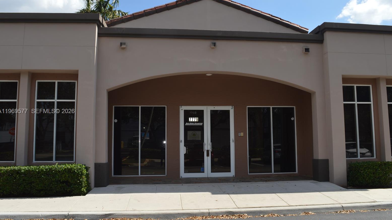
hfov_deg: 66.1
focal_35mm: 29
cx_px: 198
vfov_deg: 40.2
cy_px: 112
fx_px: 301
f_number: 10
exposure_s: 1/200
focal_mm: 18
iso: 100
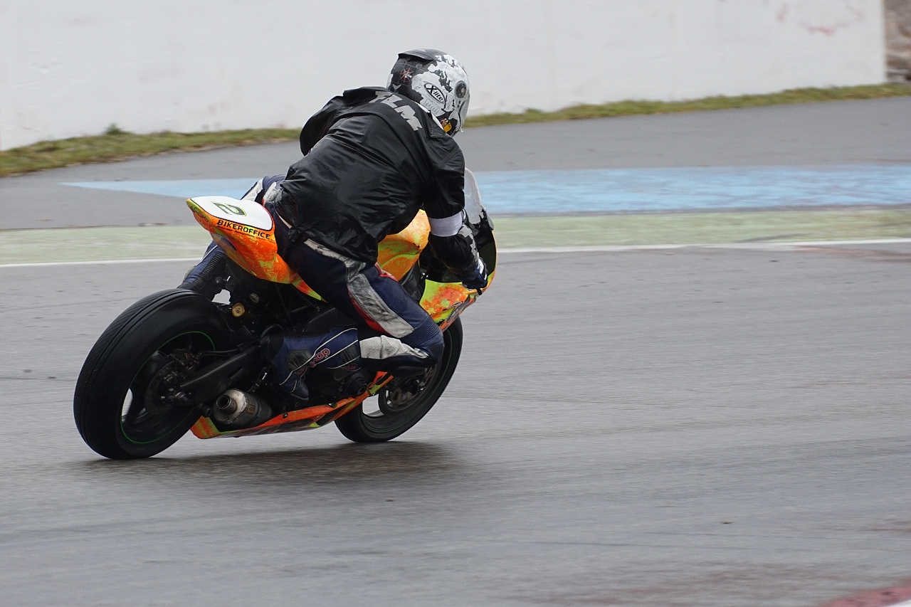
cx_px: 456
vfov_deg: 4.4
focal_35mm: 315
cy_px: 304
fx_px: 7970
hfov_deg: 6.5
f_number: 6.3
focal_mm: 210
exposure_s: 1/640
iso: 320
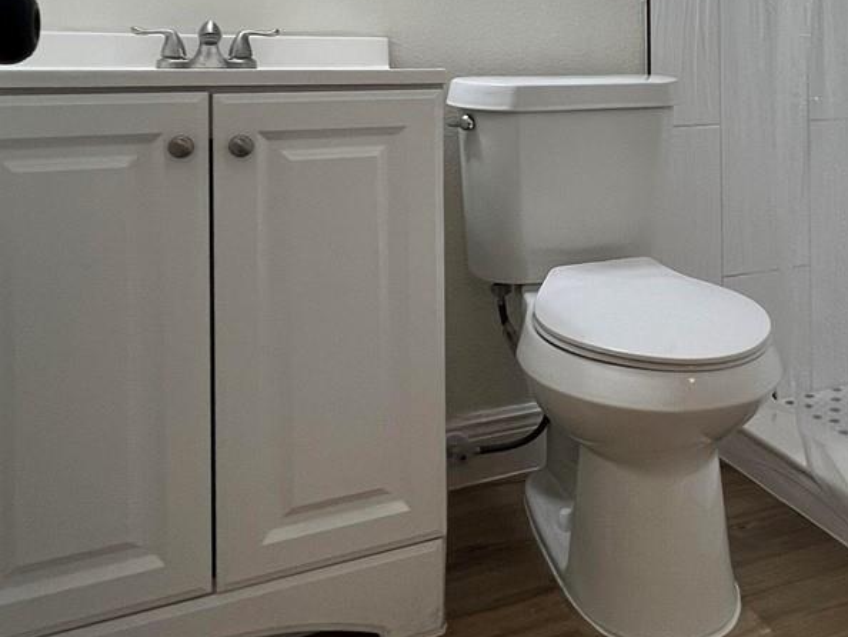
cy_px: 60
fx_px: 858
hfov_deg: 49.1
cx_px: 697
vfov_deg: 37.9
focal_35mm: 35
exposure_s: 1/120
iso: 160
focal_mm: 1.57
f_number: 1.8
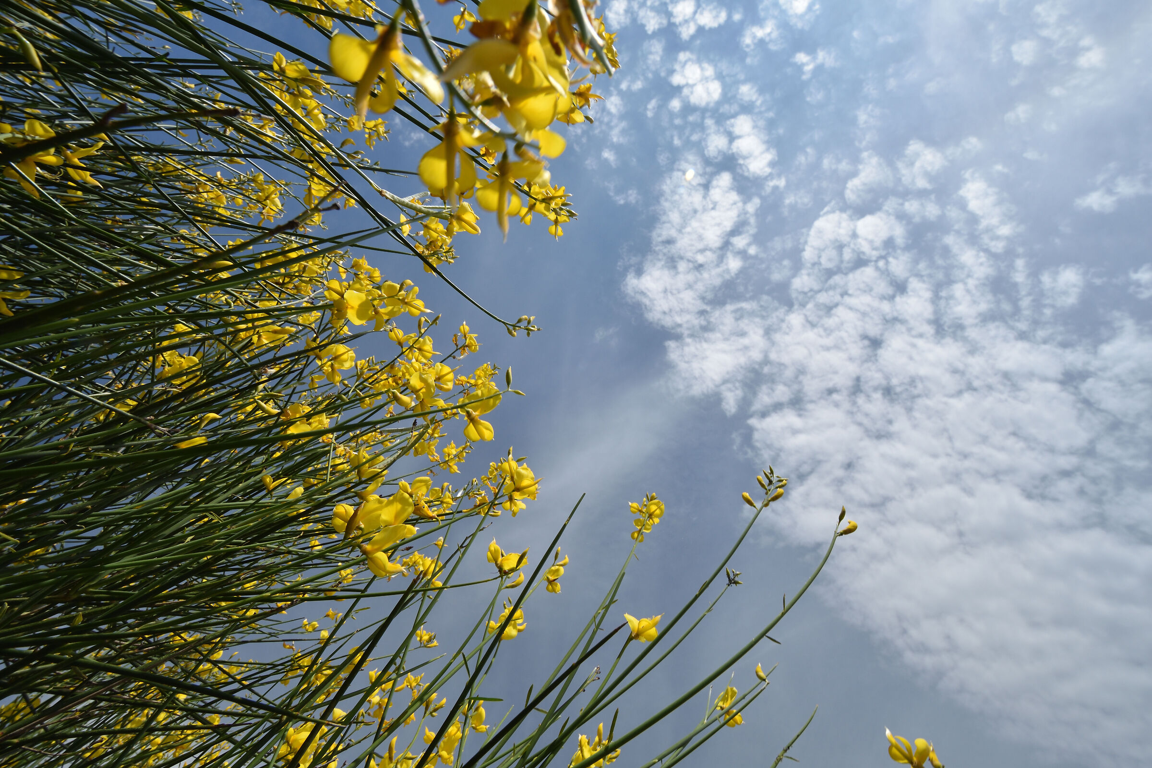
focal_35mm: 15
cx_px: 576
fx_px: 480
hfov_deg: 100.4
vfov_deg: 77.3
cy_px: 384
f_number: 13
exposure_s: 1/60
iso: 100
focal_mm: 10
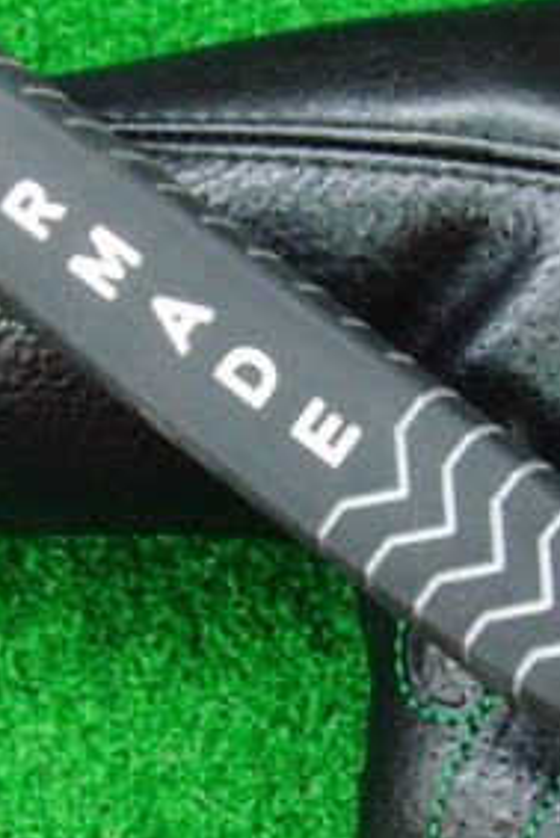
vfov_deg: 23.3
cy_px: 492
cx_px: 418
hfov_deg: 15.7
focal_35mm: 87
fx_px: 2027
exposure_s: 1/20
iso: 400
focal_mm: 6.42
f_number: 3.6
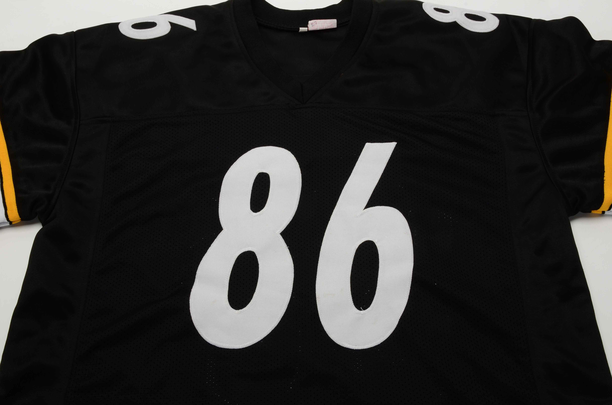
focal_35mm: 42
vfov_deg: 31.8
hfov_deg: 46.5
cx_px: 306
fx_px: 713
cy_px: 202
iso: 200
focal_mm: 28
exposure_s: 1/160
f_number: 18
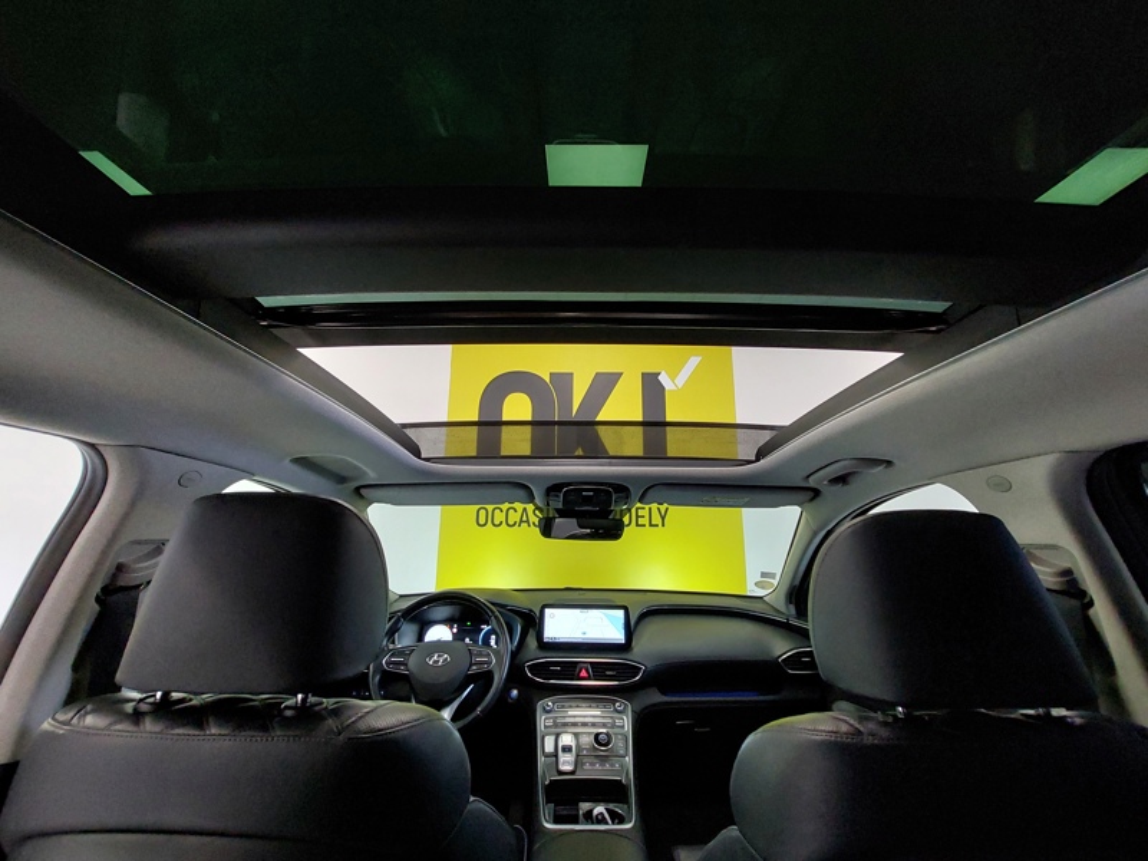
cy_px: 430
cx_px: 574
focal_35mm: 13
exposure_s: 1/60
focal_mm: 1.74
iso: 320
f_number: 2.2
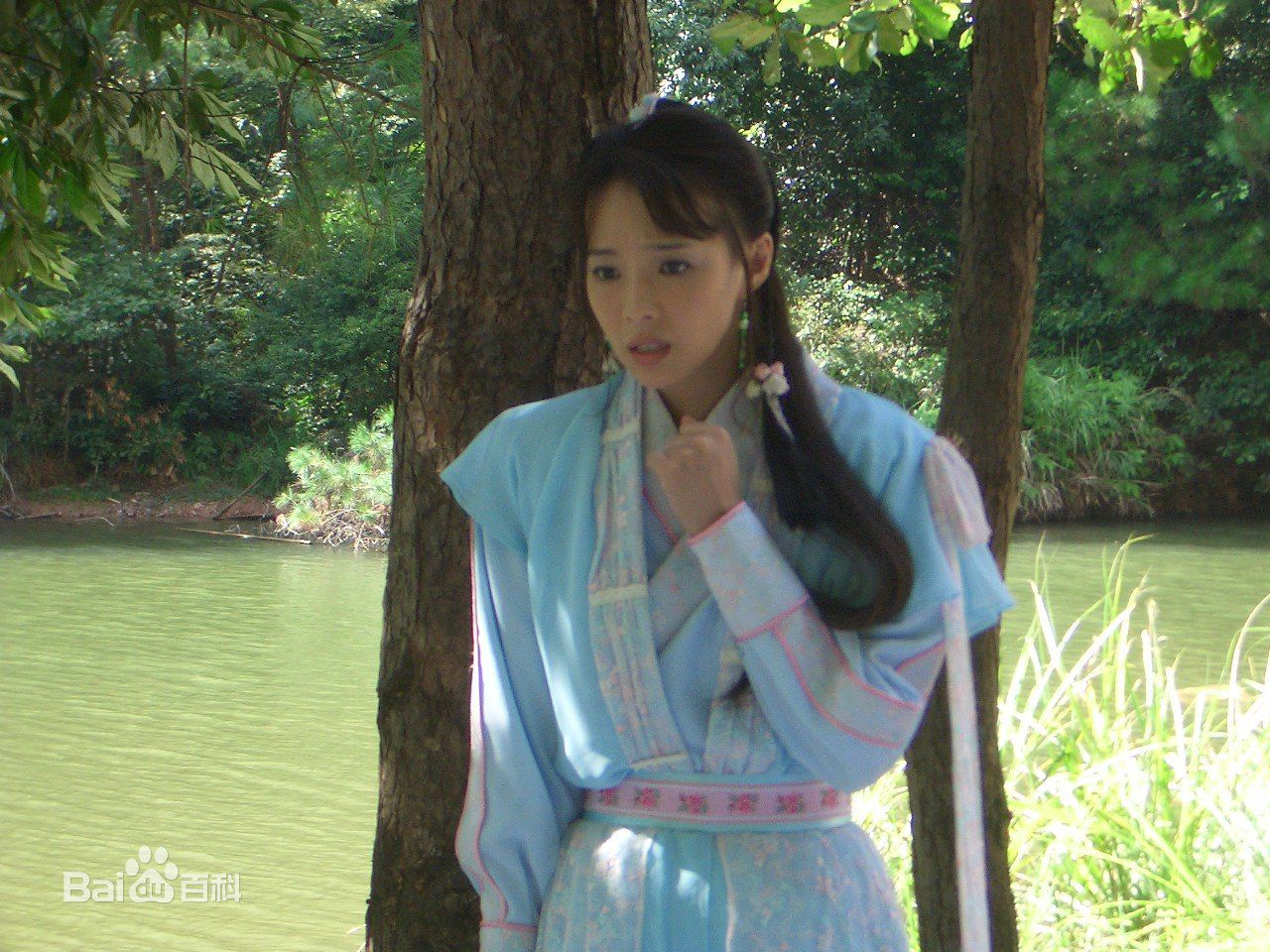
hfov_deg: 18.7
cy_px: 476
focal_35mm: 105
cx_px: 635
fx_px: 3852
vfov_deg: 14.1
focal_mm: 17.4
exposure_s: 1/100
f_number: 4.8
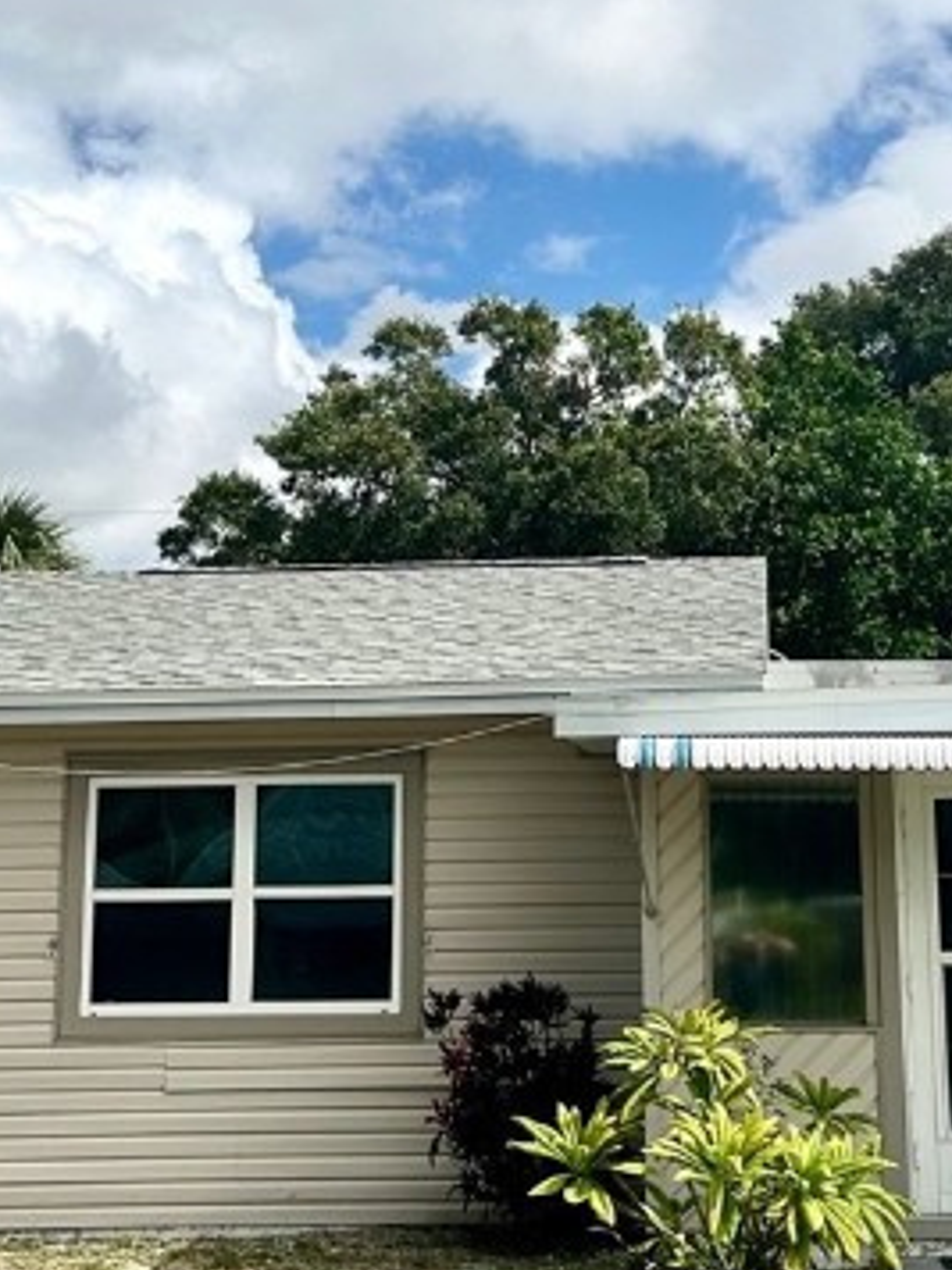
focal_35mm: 69
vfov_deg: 28.1
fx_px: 2530
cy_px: 467
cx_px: 581
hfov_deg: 21.3
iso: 80
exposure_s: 1/12048
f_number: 1.78
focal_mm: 6.86
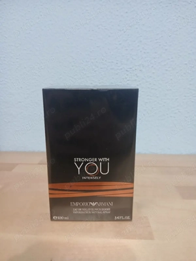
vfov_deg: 67.3
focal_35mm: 26
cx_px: 98
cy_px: 130
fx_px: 196
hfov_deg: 53.1
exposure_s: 1/20
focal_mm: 3.98
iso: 400
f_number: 1.8
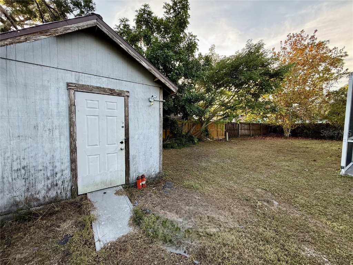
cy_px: 132
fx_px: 143
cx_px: 176
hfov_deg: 102.1
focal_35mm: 14
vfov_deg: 85.7
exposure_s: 1/99
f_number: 2.2
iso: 64
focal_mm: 2.22
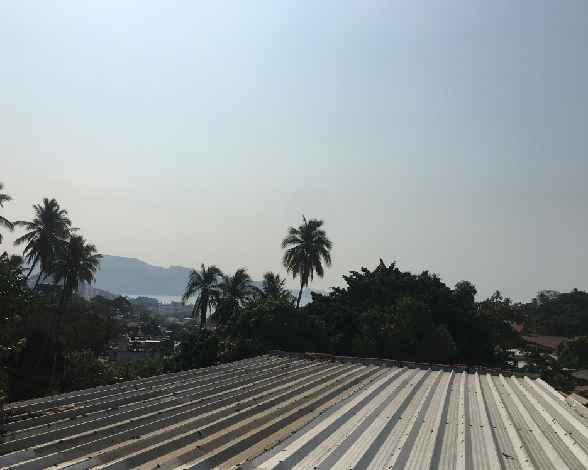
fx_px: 539
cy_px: 236
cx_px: 303
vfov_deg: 47.1
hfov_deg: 57.2
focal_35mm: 31
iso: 25
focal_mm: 4.15
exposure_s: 1/6993
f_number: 2.2
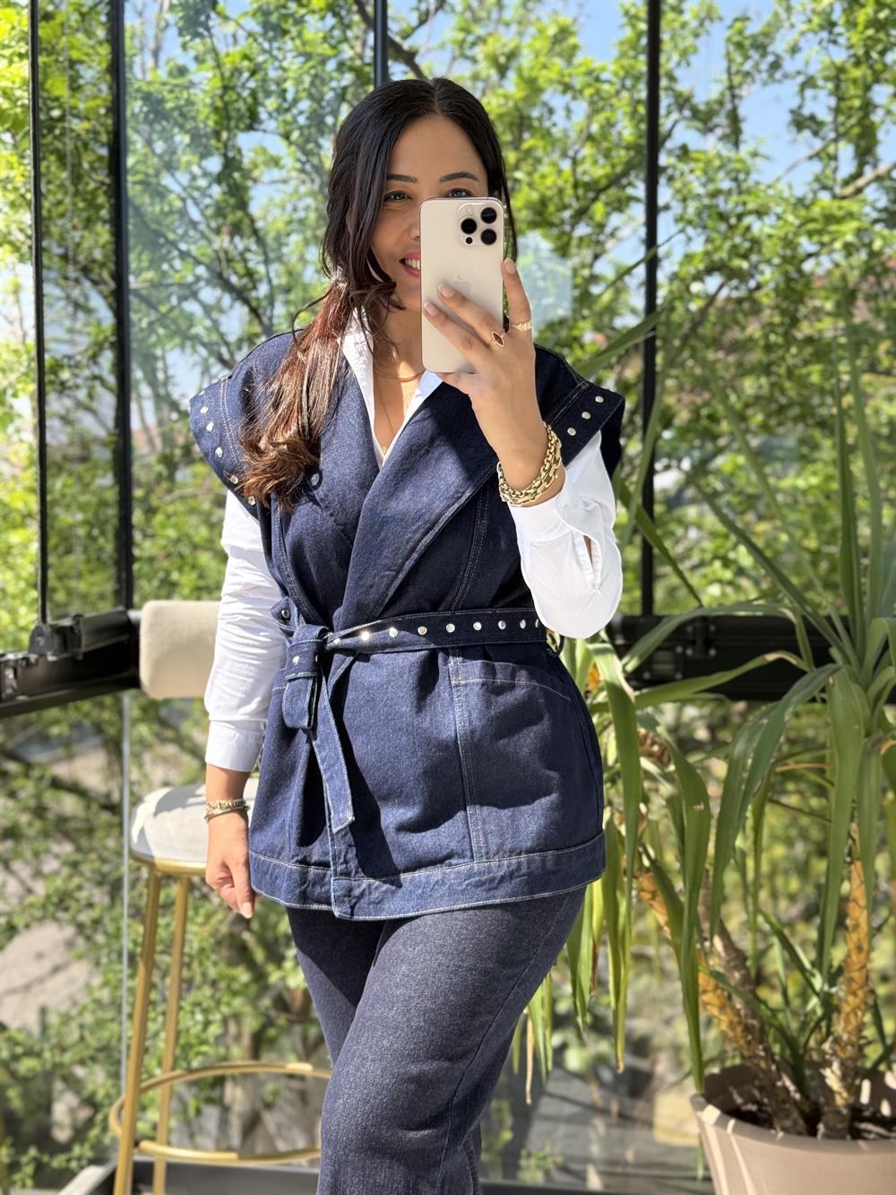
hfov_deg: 30.3
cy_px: 598
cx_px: 448
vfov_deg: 39.7
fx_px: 1656
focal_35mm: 48
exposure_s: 1/541
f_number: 1.78
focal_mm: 6.76
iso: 80
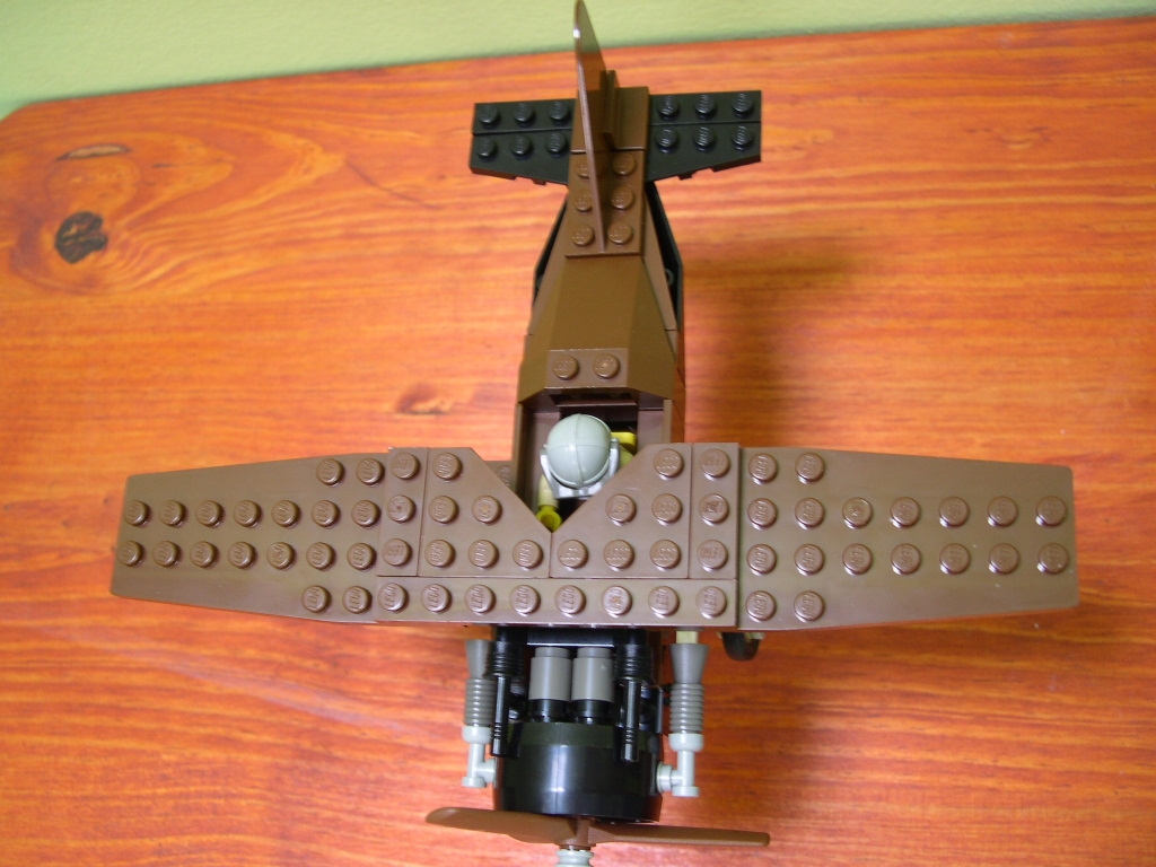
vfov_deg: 37.7
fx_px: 1269
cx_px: 578
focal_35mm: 38
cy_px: 434
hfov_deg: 49.0
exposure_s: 1/12
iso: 100
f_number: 2.8
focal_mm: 8
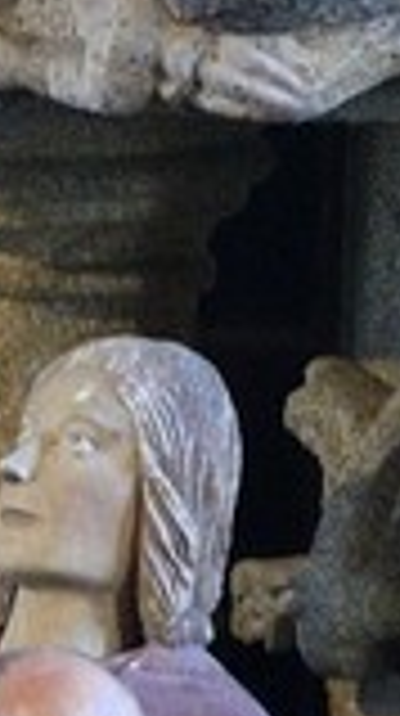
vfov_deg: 1.2
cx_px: -2728
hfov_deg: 0.7
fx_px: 34900
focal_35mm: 1844
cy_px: 1747
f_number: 6.3
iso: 1600
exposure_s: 1/10
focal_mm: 175
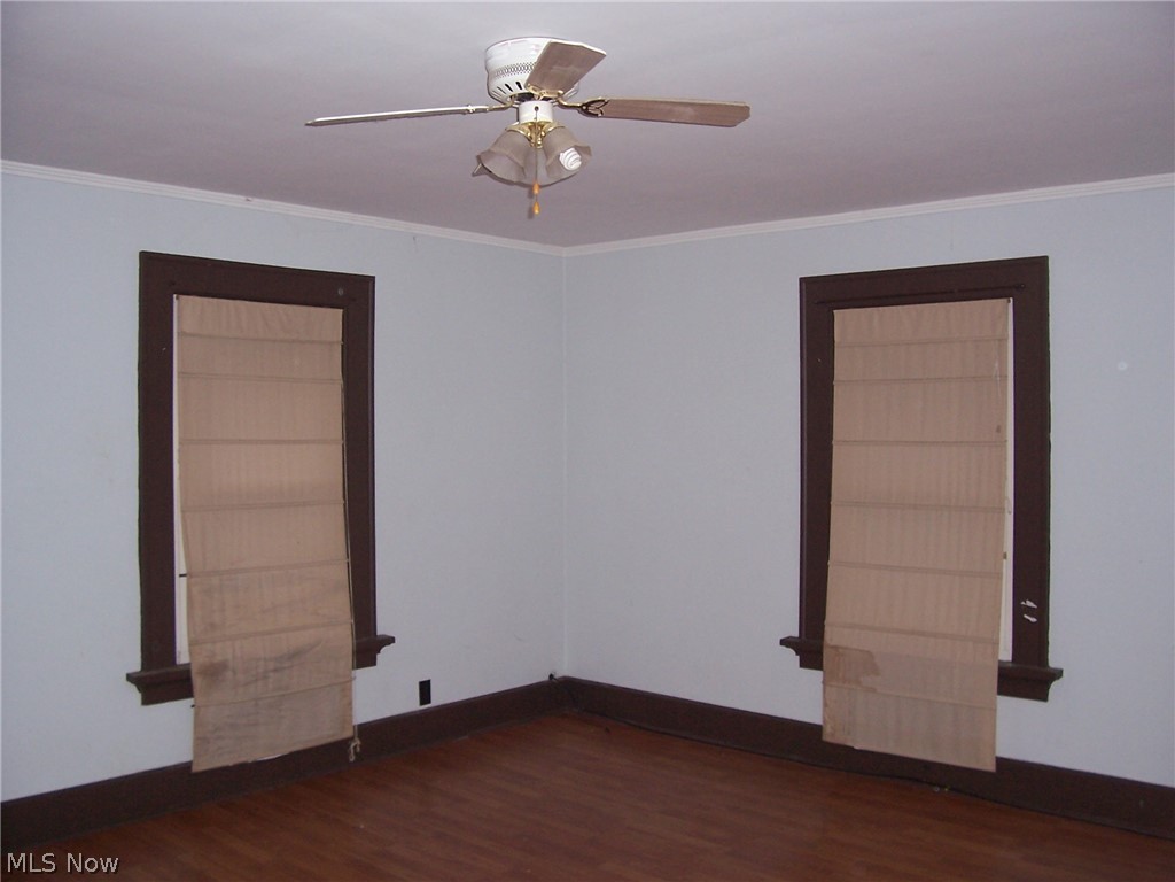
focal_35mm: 34
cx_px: 588
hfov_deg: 54.0
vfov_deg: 41.8
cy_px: 441
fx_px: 1154
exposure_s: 1/60
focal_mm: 5.6
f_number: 2.7
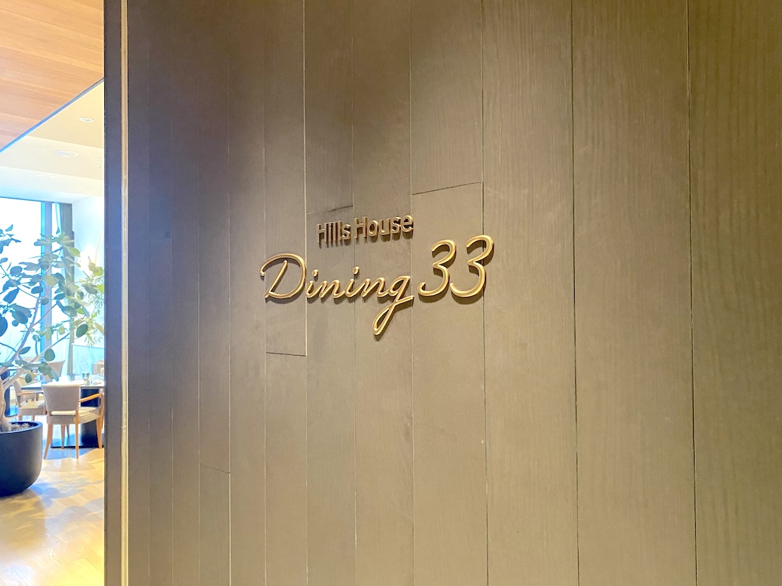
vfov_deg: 53.1
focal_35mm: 26
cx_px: 391
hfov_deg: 67.3
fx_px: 587
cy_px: 293
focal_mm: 4.25
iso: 640
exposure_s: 1/30
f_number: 1.8
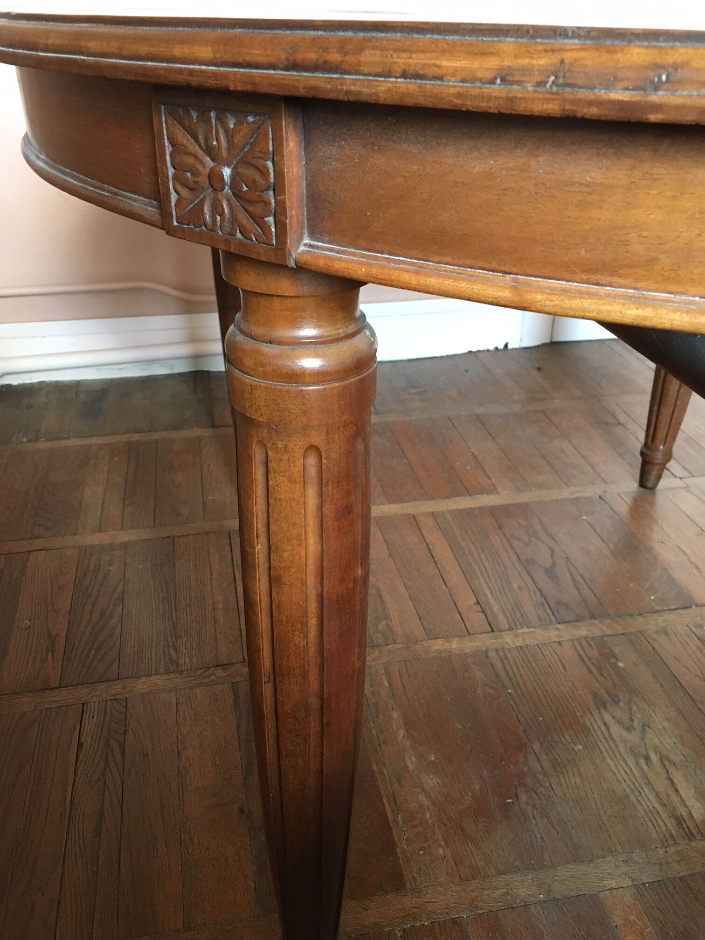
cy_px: 470
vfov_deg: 61.7
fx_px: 787
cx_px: 352
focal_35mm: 29
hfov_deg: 48.2
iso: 200
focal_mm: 4.15
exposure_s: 1/25
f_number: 2.2
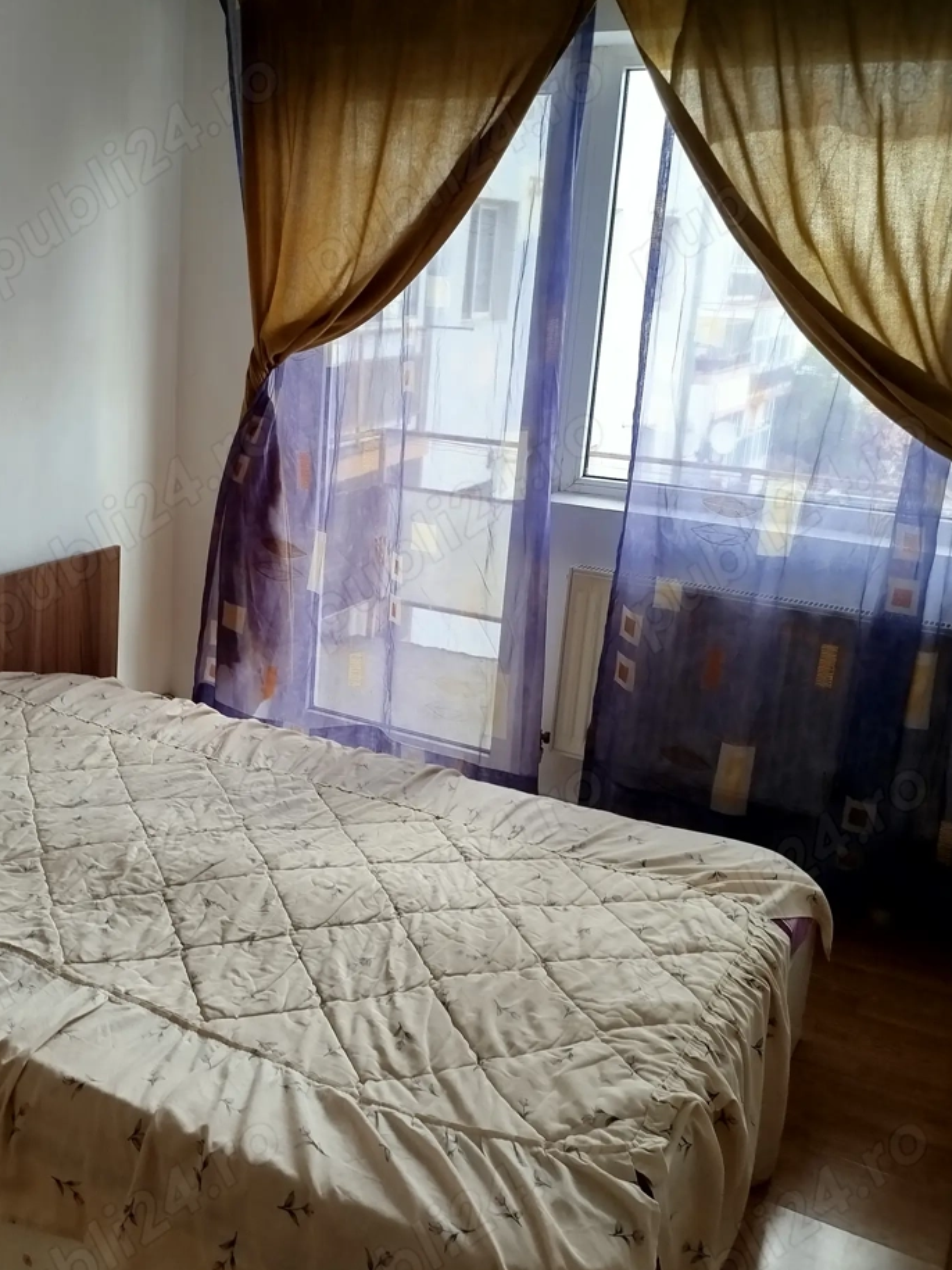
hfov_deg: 40.0
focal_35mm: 35
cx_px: 290
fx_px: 1284
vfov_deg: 52.6
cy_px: 601
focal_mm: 5.31
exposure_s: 1/50
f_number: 1.7
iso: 80
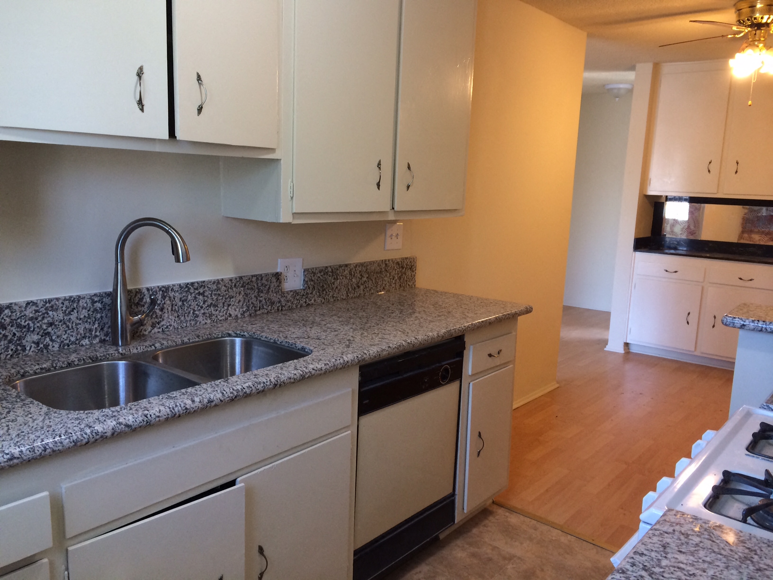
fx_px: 670
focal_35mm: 30
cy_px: 290
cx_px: 386
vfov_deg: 46.8
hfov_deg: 60.0
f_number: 2.2
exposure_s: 1/30
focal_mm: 4.12
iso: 40
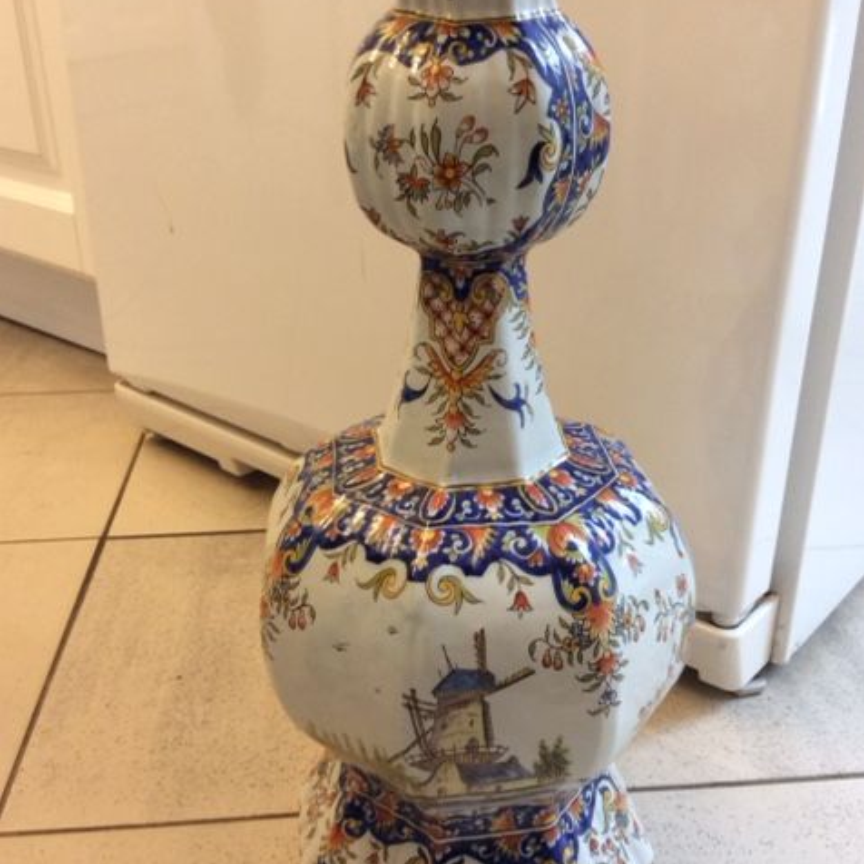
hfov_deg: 43.9
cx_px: 432
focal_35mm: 38
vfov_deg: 43.9
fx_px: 1073
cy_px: 443
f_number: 2.4
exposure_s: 1/25
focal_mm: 3.3
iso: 80
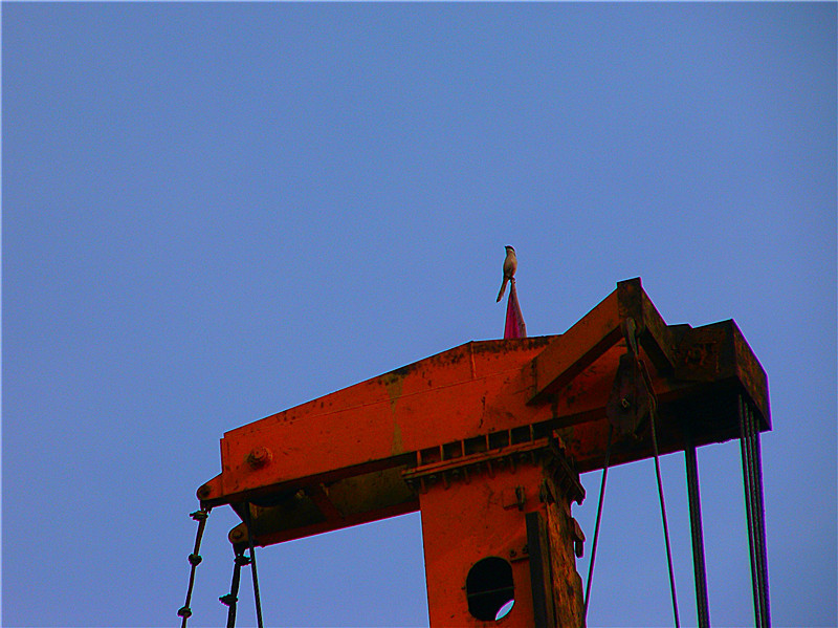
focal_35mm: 432
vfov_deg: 3.4
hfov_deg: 4.6
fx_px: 10452
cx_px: 419
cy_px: 314
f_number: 5.2
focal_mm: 72
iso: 50
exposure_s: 1/640
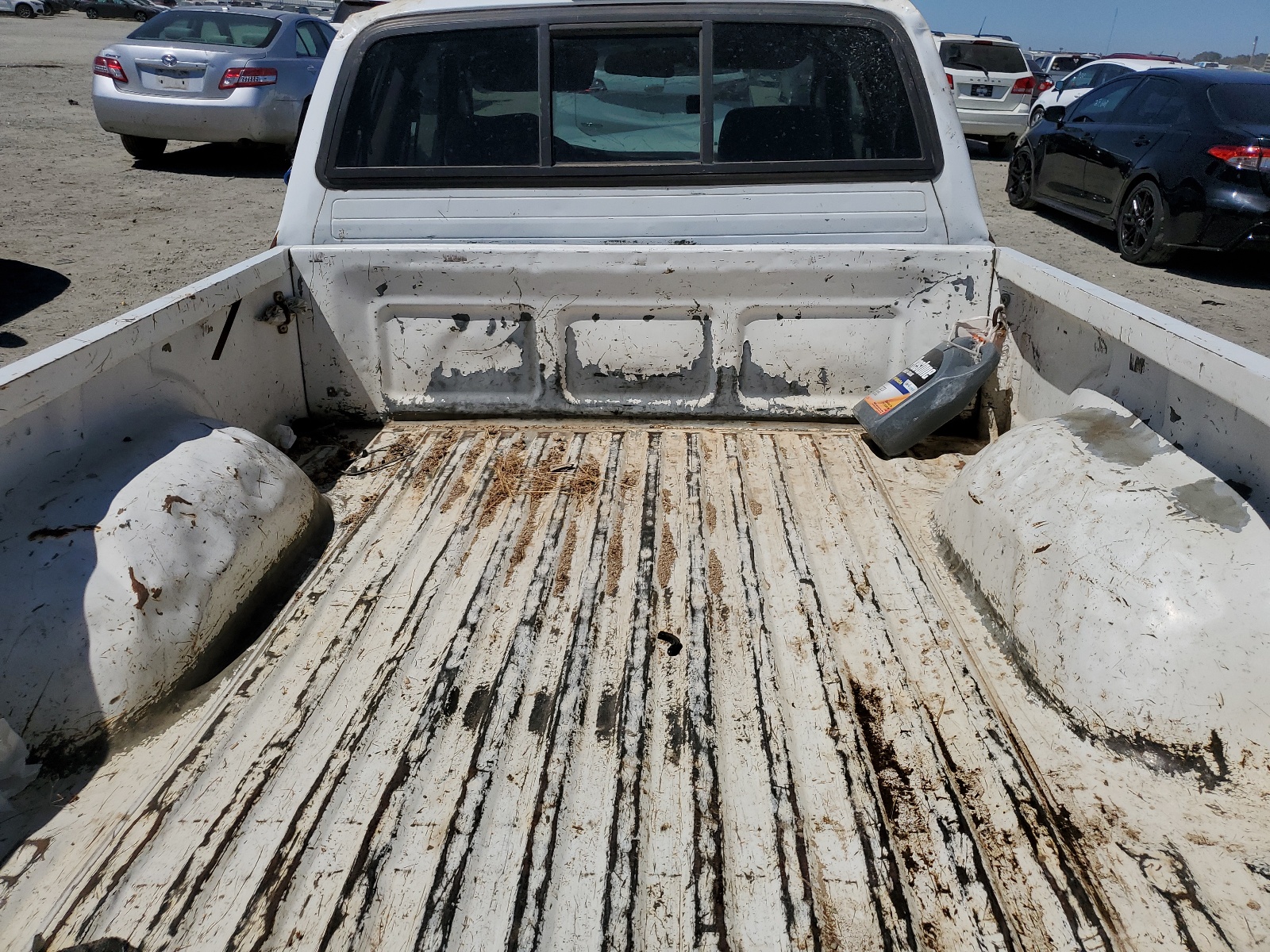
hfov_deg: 67.3
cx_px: 635
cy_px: 476
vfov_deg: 53.1
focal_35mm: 26
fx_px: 954
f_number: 1.5
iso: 51
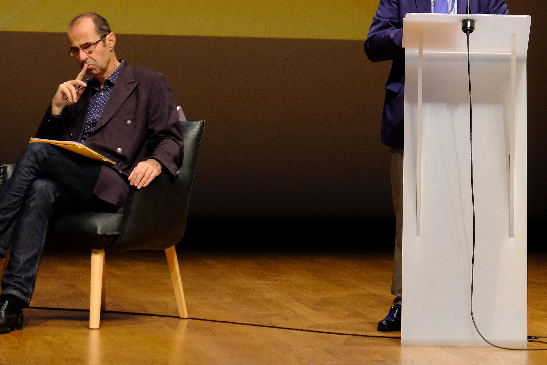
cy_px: 103
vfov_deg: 7.5
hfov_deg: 11.2
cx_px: 472
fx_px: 2780
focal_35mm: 183
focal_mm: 66.2
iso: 2000
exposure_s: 1/70
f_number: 5.3
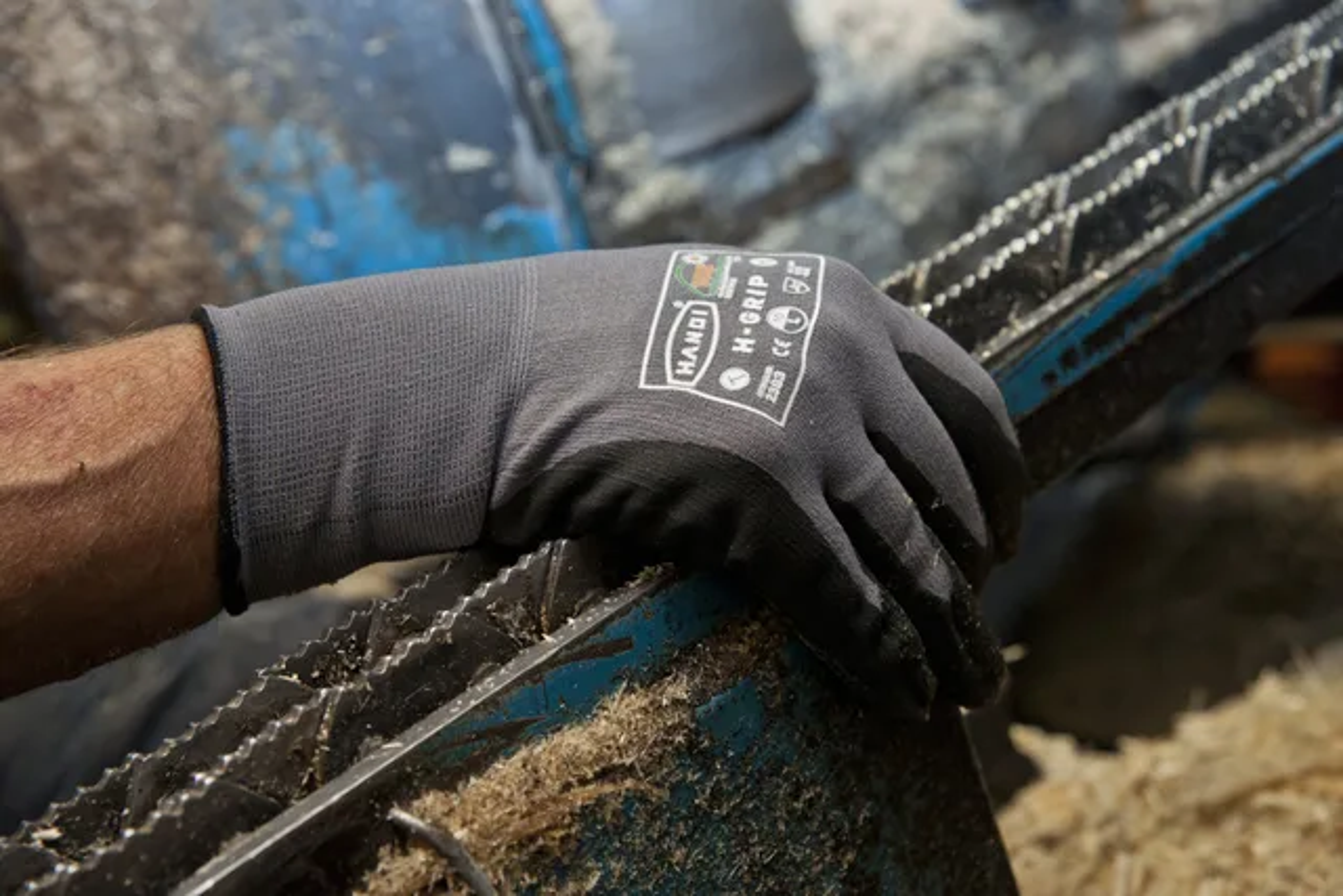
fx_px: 2612
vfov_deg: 19.5
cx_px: 672
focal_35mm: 70
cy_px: 448
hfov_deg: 28.8
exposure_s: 1/80
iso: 800
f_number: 5.6
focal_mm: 70
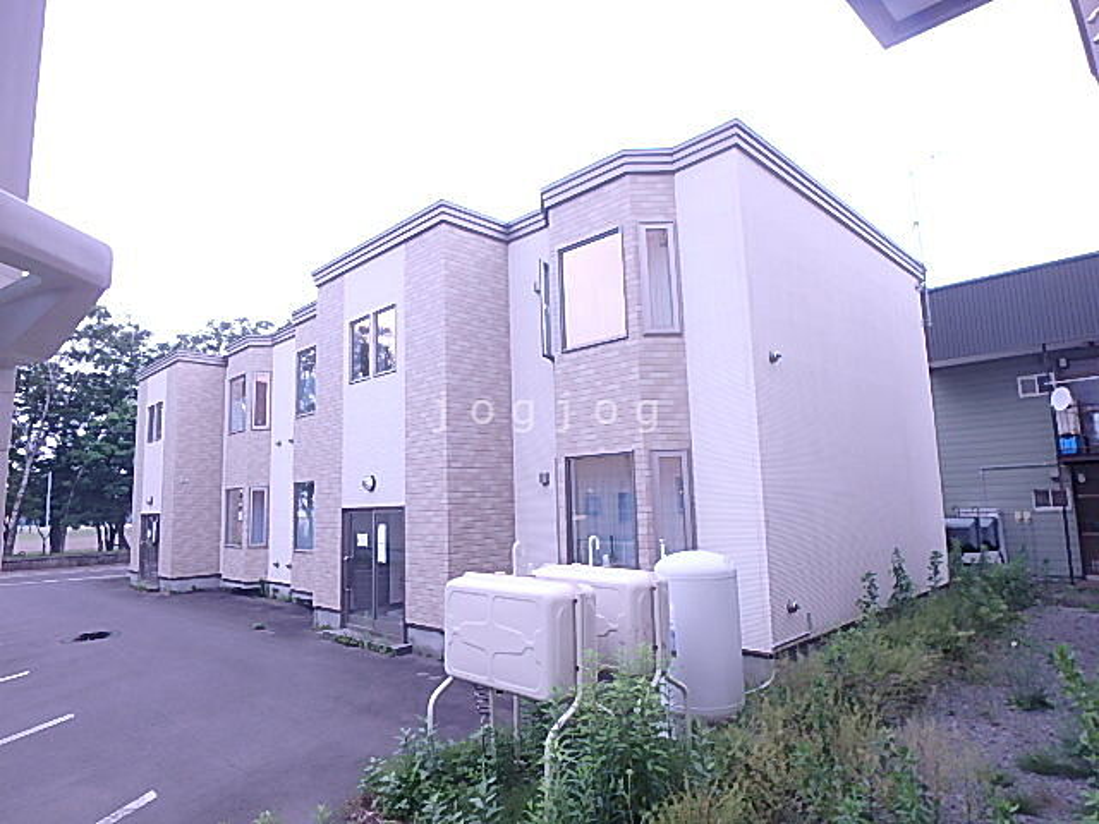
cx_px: 550
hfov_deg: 79.0
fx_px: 667
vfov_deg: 63.4
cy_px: 412
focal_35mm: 21
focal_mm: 3.7
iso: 125
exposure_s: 1/60
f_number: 3.5
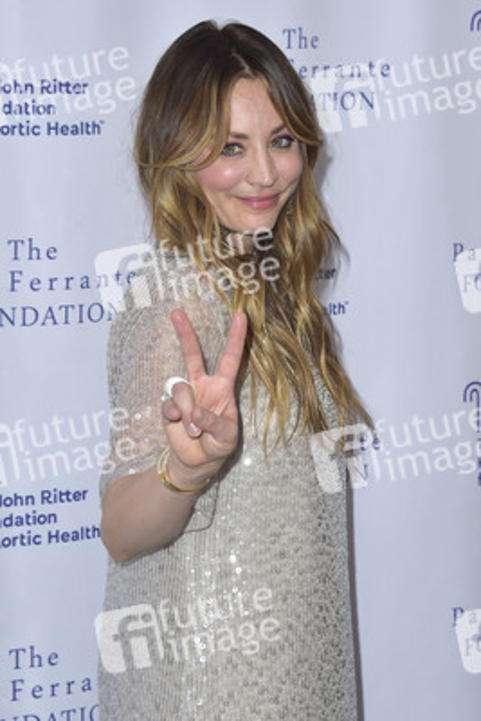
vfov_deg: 23.9
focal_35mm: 85
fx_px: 1702
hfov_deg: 16.1
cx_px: 240
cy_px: 360
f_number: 6.3
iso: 500
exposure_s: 1/250
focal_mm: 85
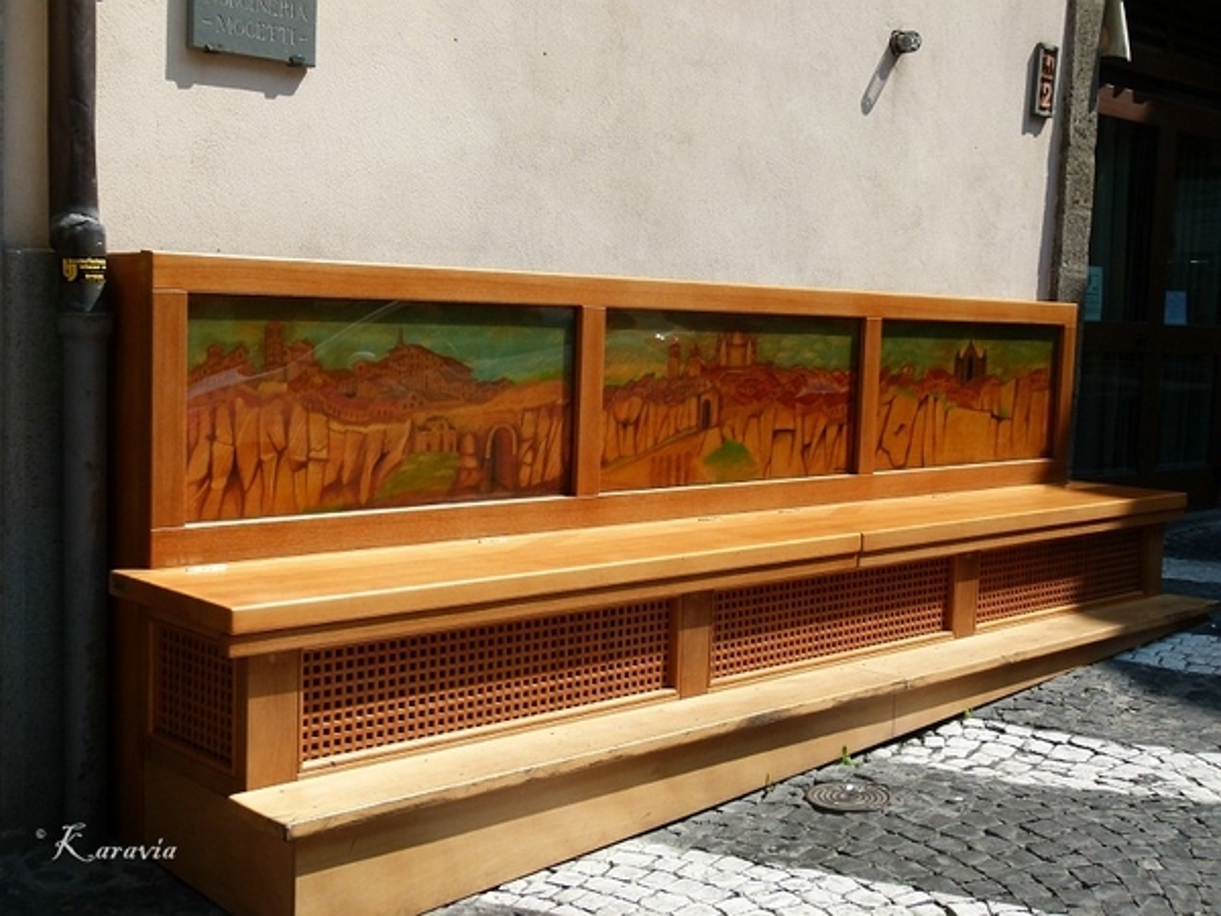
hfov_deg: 43.9
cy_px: 458
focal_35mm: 43
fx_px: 1517
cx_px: 610
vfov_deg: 33.6
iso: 100
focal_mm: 7.7
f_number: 4
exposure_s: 1/800
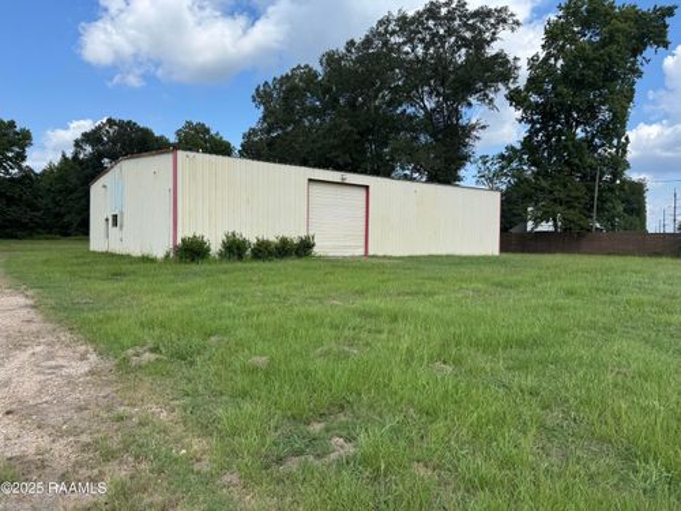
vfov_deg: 56.8
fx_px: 472
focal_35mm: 24
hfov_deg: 71.6
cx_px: 340
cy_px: 256
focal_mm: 6.76
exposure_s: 1/3413
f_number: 1.78
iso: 80
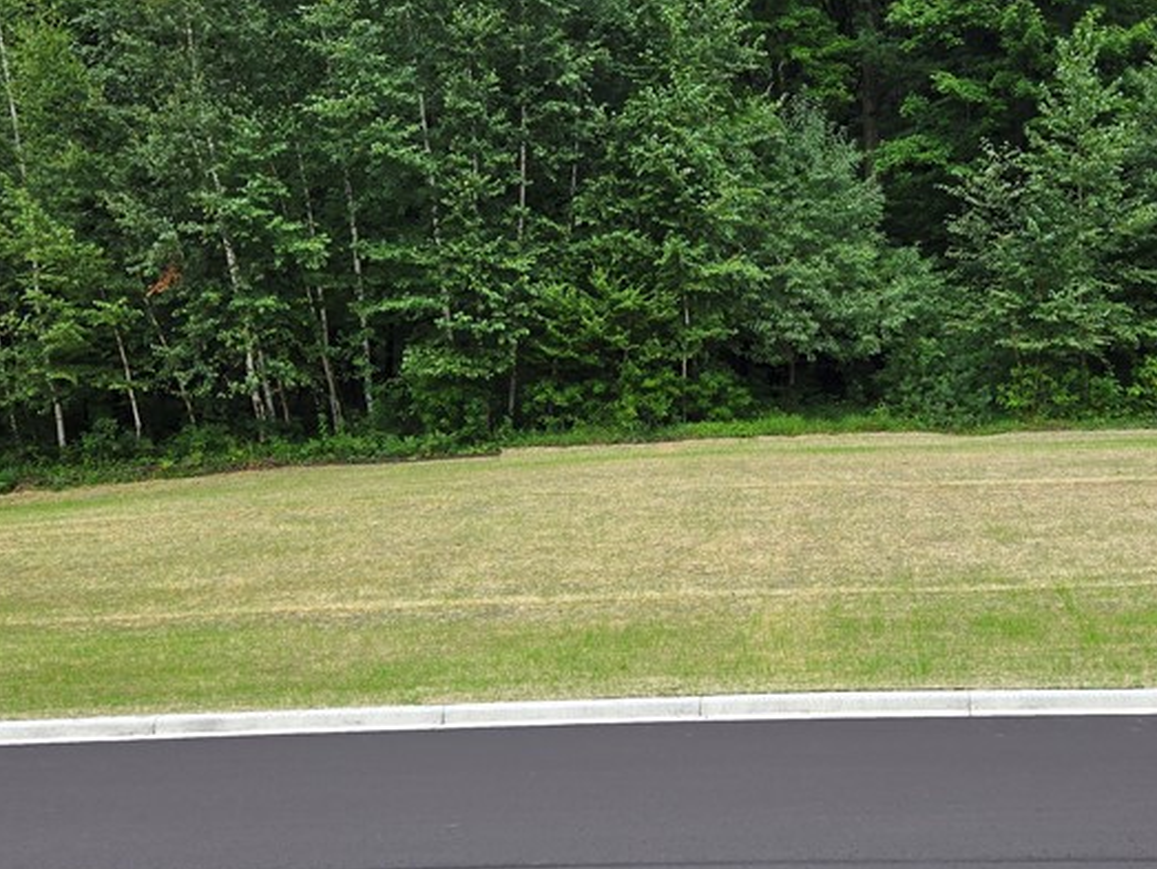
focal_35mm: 45
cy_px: 400
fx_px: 1505
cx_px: 734
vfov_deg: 32.2
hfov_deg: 41.7
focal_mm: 5.4
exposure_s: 1/193
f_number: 1.8
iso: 25
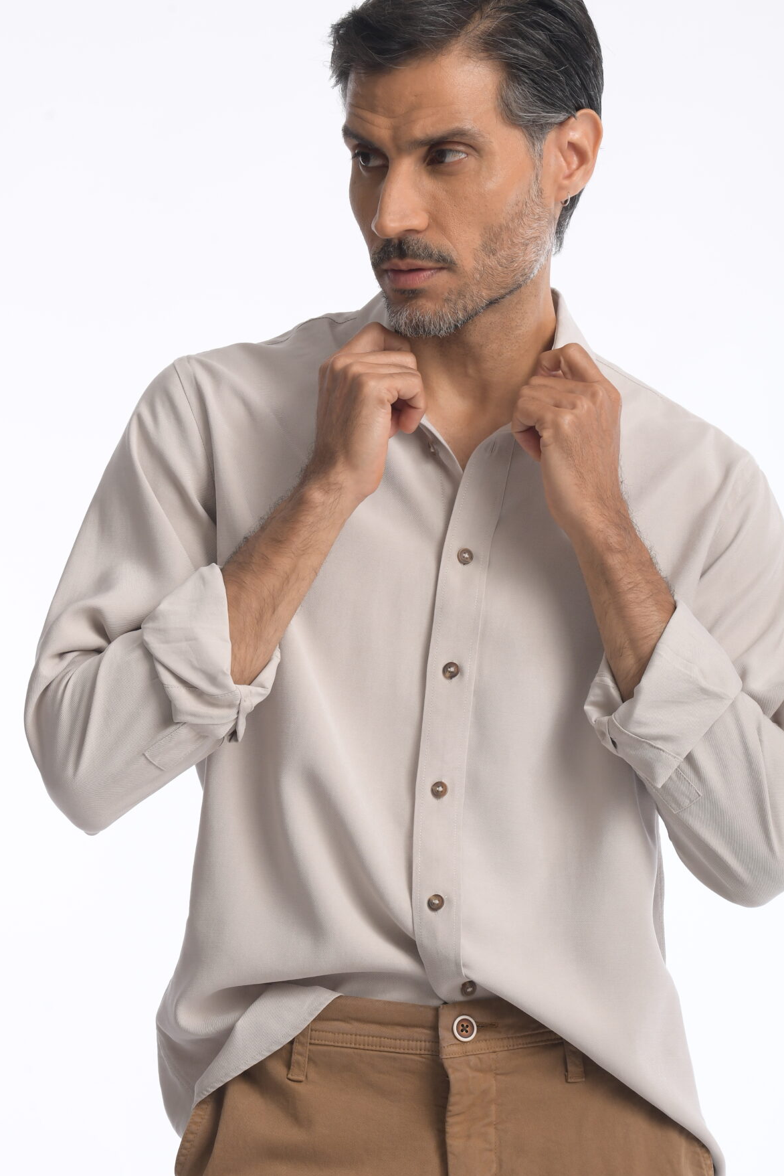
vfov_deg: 12.2
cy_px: 723
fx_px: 5518
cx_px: 418
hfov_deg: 8.1
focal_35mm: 169
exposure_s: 1/250
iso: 500
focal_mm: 116
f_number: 11
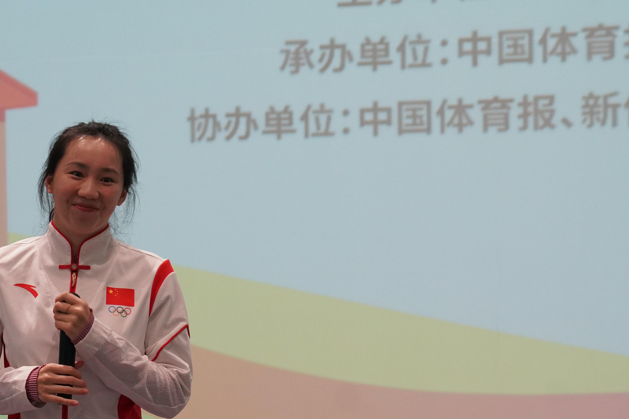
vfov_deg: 9.9
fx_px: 2429
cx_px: 43
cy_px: 280
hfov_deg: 14.6
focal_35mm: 139
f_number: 4
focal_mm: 70
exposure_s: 1/160
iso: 3200
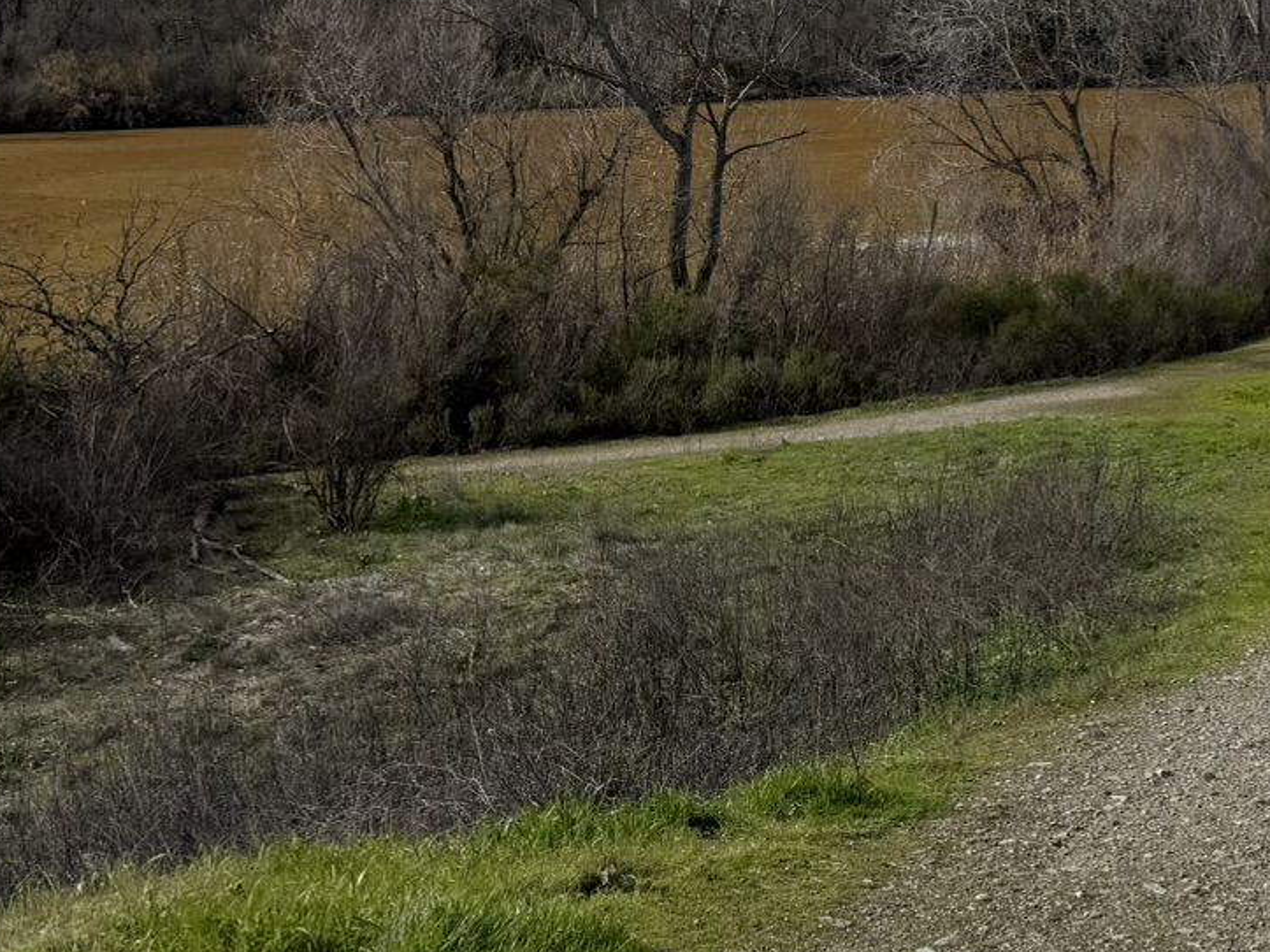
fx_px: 2494
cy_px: 72
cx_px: 1607
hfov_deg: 25.1
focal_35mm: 68
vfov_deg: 21.1
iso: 80
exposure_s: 1/8130
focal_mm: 6.76
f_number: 1.78
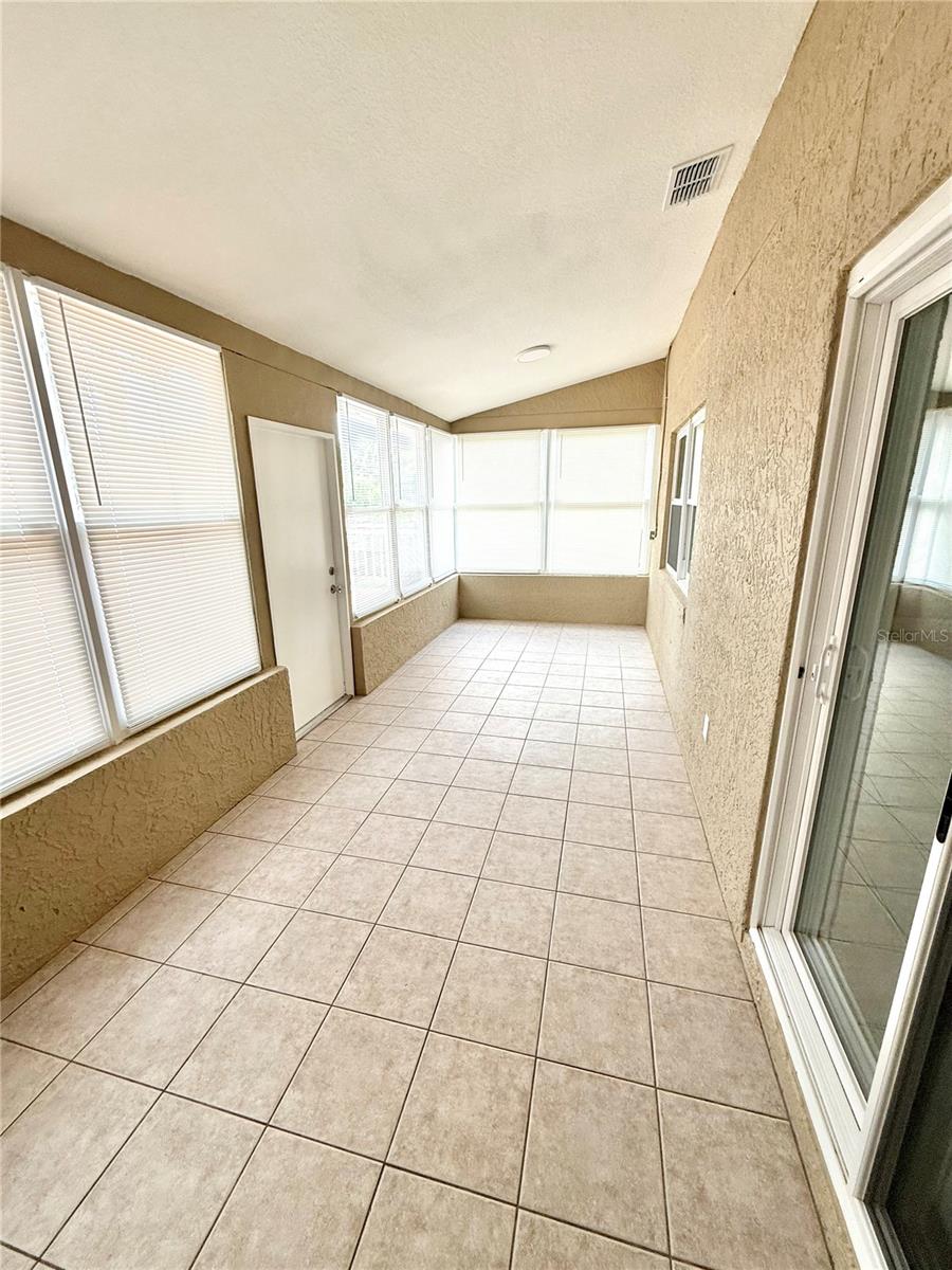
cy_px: 635
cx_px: 476
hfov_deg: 85.7
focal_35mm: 14
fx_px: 513
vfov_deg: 102.1
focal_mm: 2.22
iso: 64
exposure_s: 1/99
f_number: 2.2
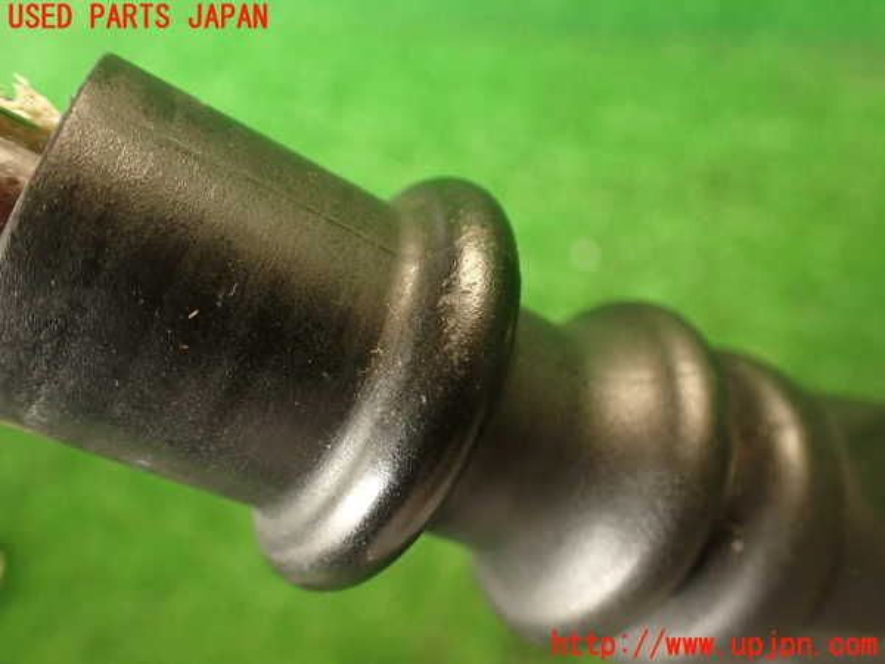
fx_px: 818
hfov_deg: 56.8
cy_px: 332
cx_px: 442
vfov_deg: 44.2
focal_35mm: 32
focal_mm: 5.79
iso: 400
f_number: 2.4
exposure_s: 1/30
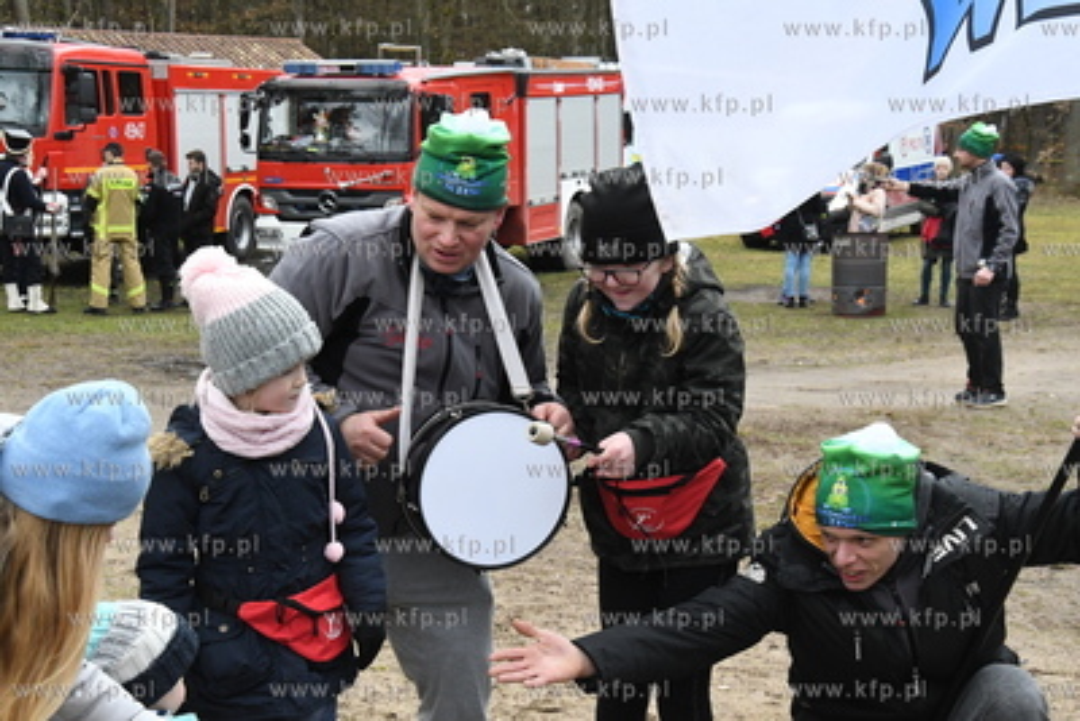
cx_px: 540
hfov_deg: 29.9
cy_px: 360
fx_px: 2026
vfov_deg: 20.2
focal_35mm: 68
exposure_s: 1/500
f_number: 11
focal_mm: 45
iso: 3200
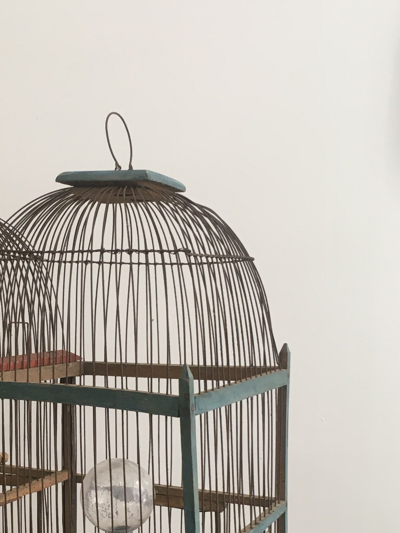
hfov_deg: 24.6
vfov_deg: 32.7
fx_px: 894
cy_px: 391
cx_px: 47
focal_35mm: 58
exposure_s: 1/33
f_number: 2.2
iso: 80
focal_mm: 4.15
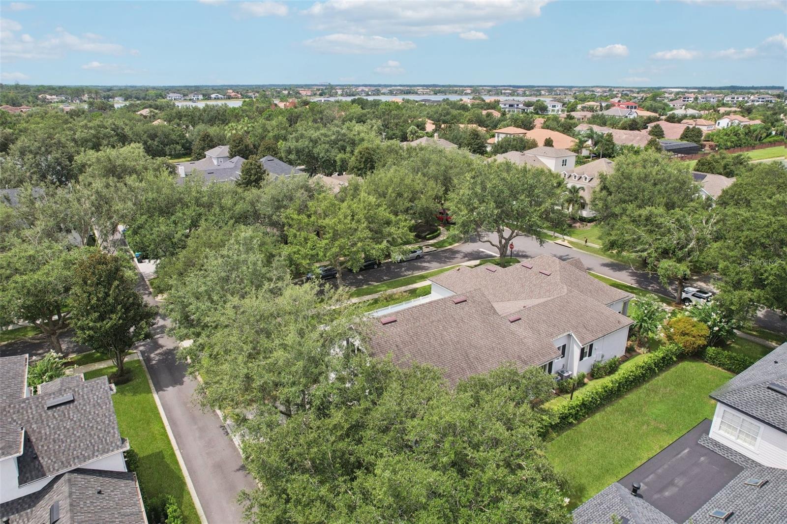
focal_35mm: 22
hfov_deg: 78.6
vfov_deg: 57.2
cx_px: 394
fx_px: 481
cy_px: 262
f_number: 2.8
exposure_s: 1/1600
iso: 120
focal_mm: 8.38
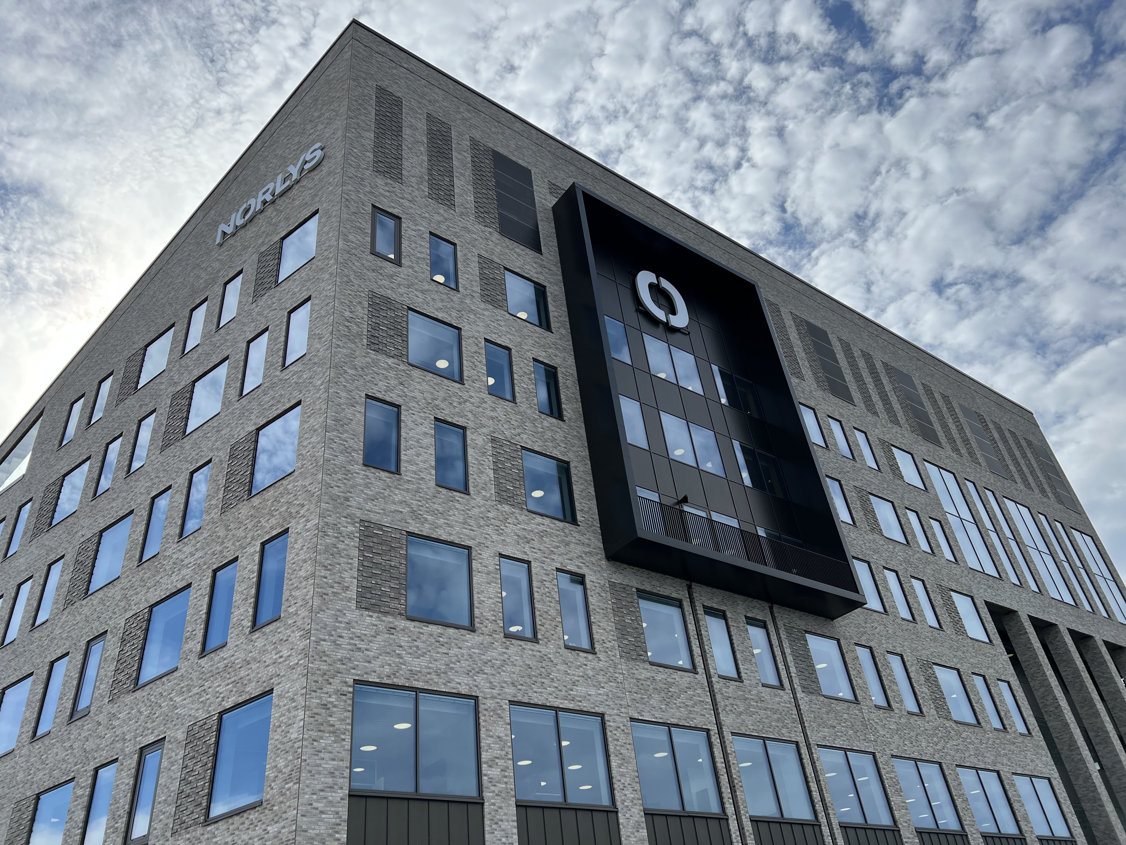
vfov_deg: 53.1
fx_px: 846
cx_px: 563
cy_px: 422
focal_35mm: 26
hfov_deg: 67.3
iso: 50
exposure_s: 1/5076
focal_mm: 5.7
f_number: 1.5
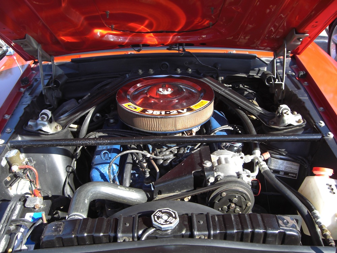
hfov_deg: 49.0
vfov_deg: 37.7
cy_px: 126
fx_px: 370
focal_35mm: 38
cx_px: 168
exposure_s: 1/250
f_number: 2.7
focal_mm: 6.2
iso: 64
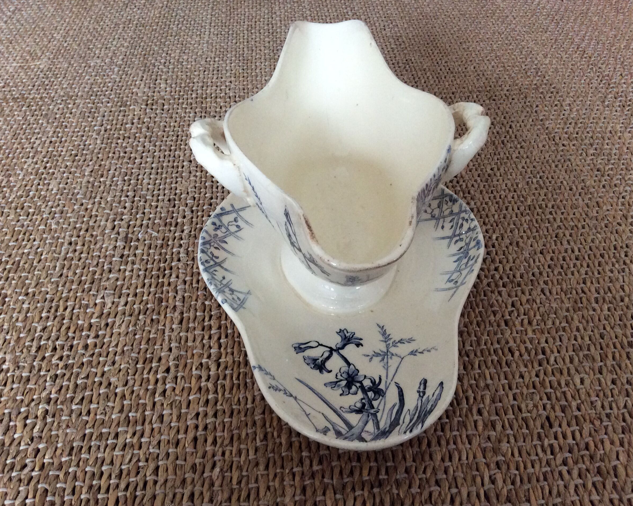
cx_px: 322
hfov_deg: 52.8
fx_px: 637
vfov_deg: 43.4
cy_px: 256
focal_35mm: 34
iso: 160
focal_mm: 3.3
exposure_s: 1/25
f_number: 2.4
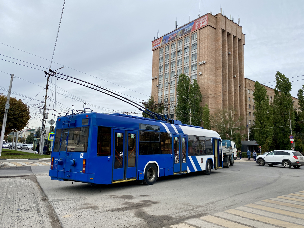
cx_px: 152
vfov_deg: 53.1
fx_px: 228
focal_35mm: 26
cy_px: 114
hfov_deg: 67.3
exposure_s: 1/1464
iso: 32
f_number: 1.8
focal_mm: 4.25
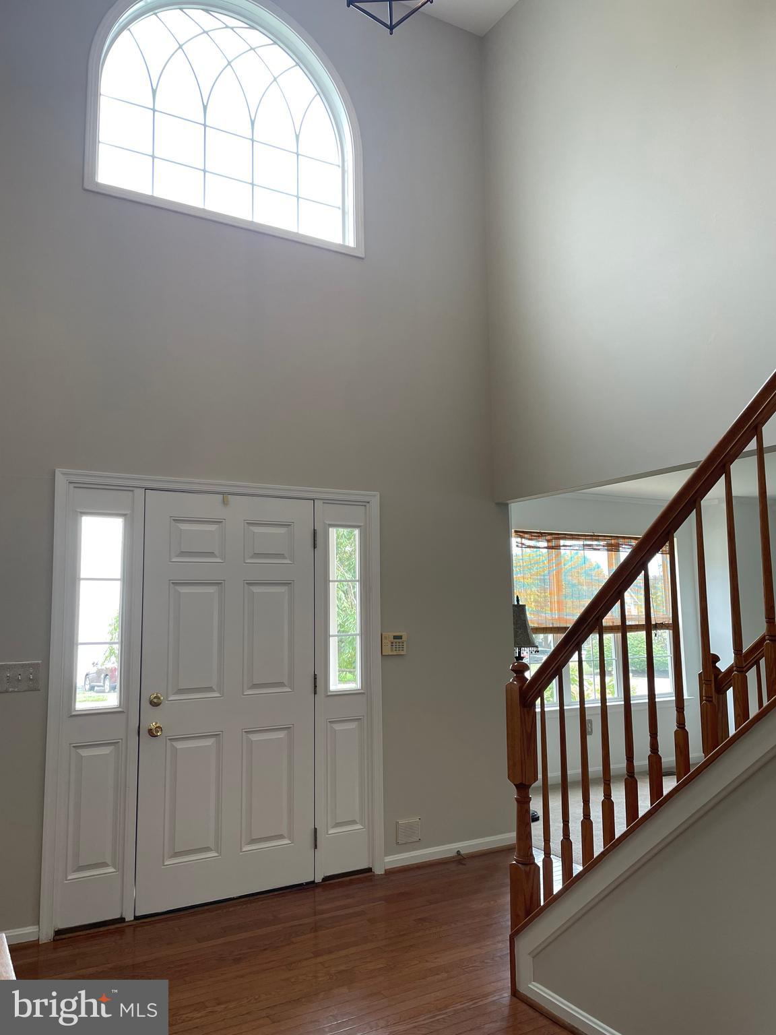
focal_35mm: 26
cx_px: 388
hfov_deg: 53.1
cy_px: 518
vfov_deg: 67.3
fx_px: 777
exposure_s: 1/120
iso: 100
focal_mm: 4.2
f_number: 1.6
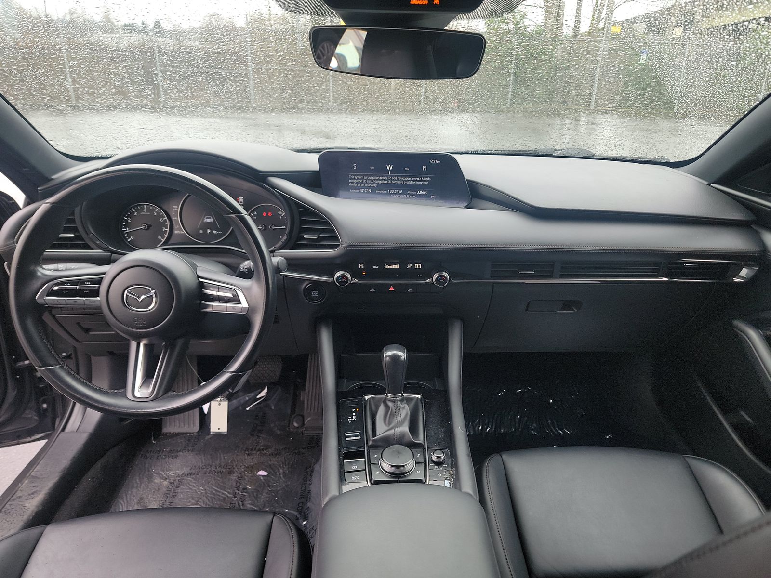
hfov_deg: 71.6
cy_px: 289
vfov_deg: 56.8
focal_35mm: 24
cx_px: 386
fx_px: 535
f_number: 1.8
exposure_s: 1/59
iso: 86
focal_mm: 6.7
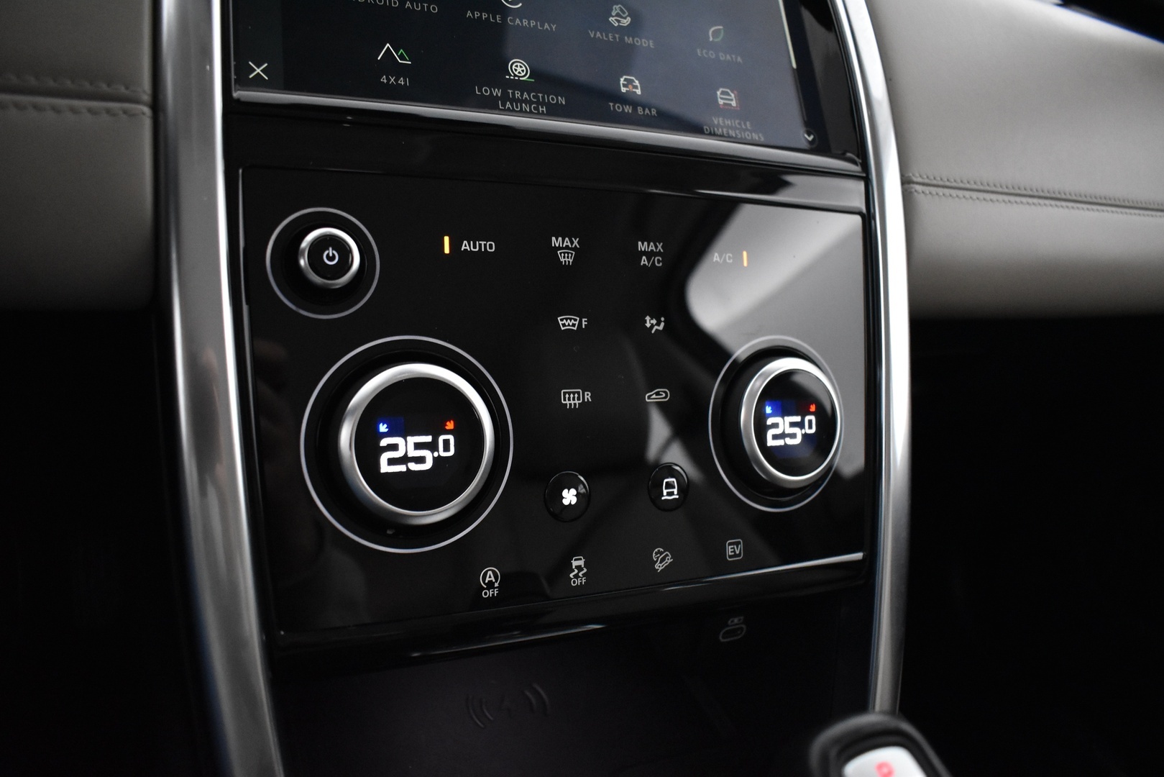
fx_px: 873
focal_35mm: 27
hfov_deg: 67.4
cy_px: 388
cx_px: 582
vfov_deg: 47.9
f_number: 3.5
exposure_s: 1/50
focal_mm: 18
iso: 3200
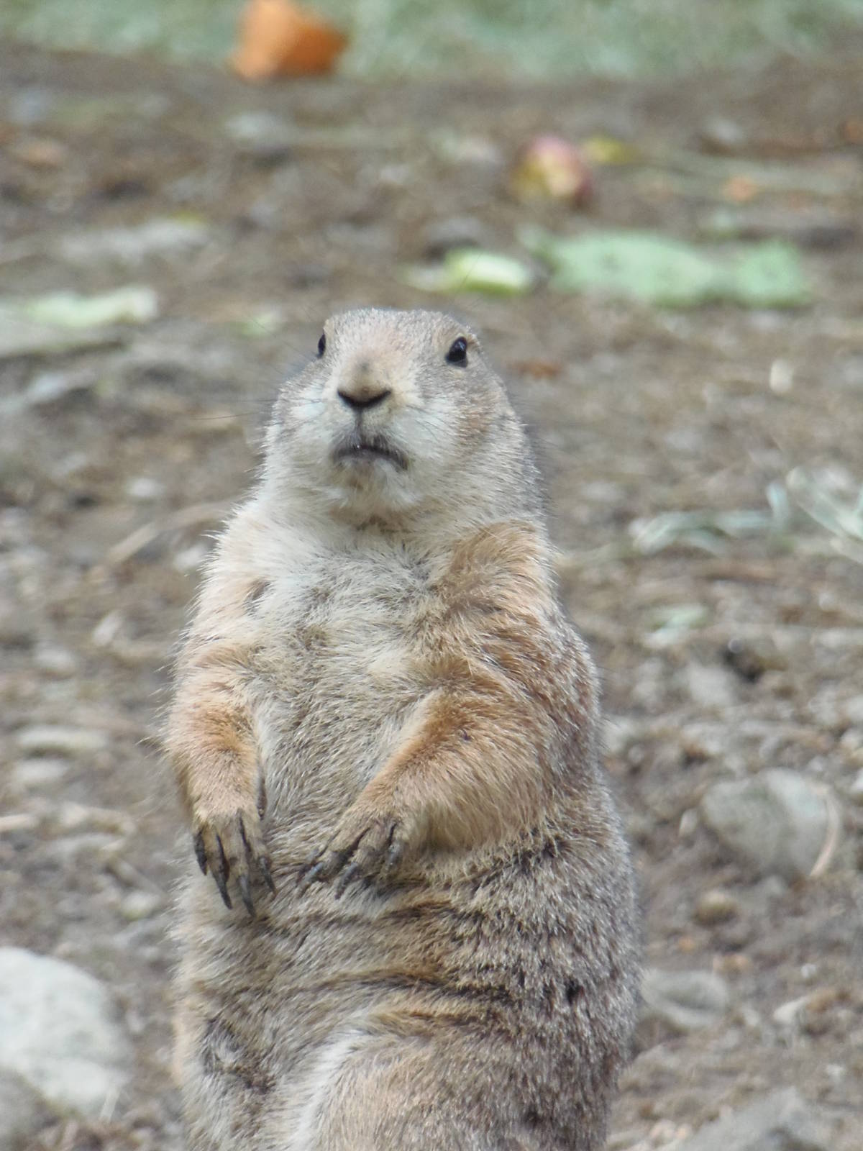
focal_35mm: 864
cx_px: 432
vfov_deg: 2.3
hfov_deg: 1.7
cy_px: 576
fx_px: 28720
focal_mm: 154.8
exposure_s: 1/250
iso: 400
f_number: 5.7
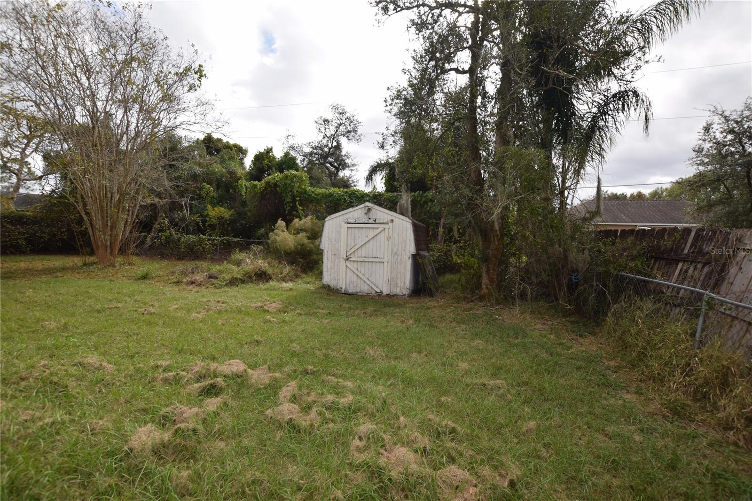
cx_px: 376
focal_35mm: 15
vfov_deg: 77.3
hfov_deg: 100.4
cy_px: 250
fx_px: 313
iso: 100
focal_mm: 10
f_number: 7.1
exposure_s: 1/200
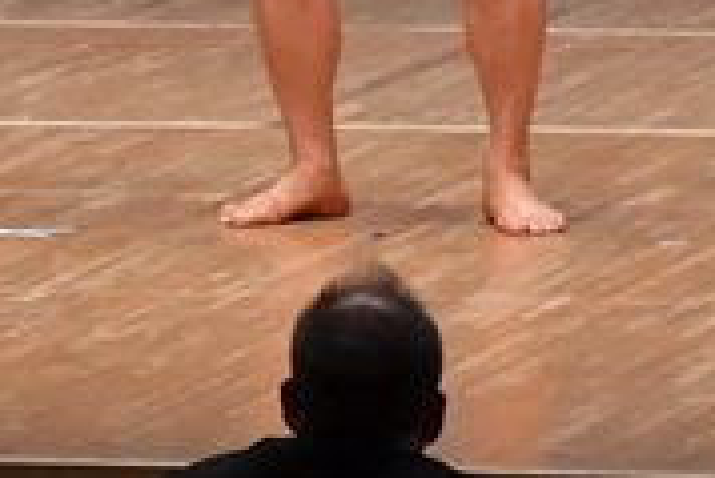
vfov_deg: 1.7
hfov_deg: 2.6
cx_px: 70
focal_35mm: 796
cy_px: -197
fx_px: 15822
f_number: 5.6
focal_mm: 122
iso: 6400
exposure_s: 1/400
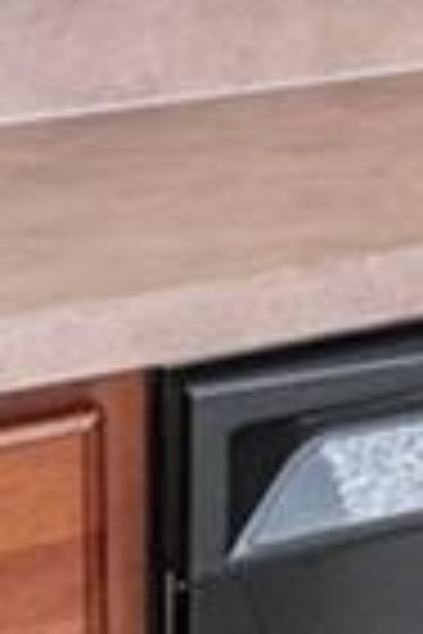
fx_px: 2802
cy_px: -477
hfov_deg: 6.2
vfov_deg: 12.0
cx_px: 1980
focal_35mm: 159
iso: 500
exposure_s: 1/15
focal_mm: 14
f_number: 8
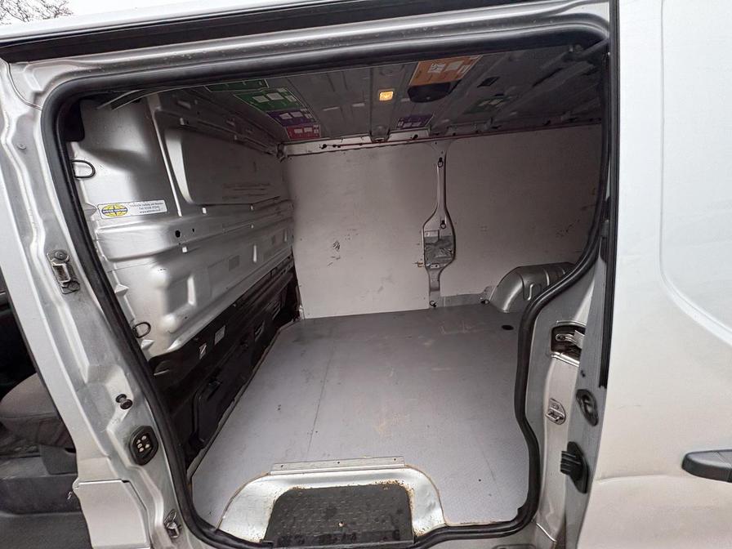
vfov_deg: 85.7
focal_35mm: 14
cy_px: 274
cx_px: 366
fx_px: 296
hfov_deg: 102.1
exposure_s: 1/109
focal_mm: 2.22
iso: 125
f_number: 2.2
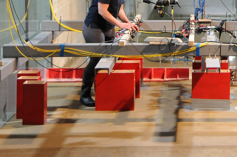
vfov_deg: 8.2
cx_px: 230
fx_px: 1085
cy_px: -3
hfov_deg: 12.3
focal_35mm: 165
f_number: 4.8
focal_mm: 50
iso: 1250
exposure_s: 1/30
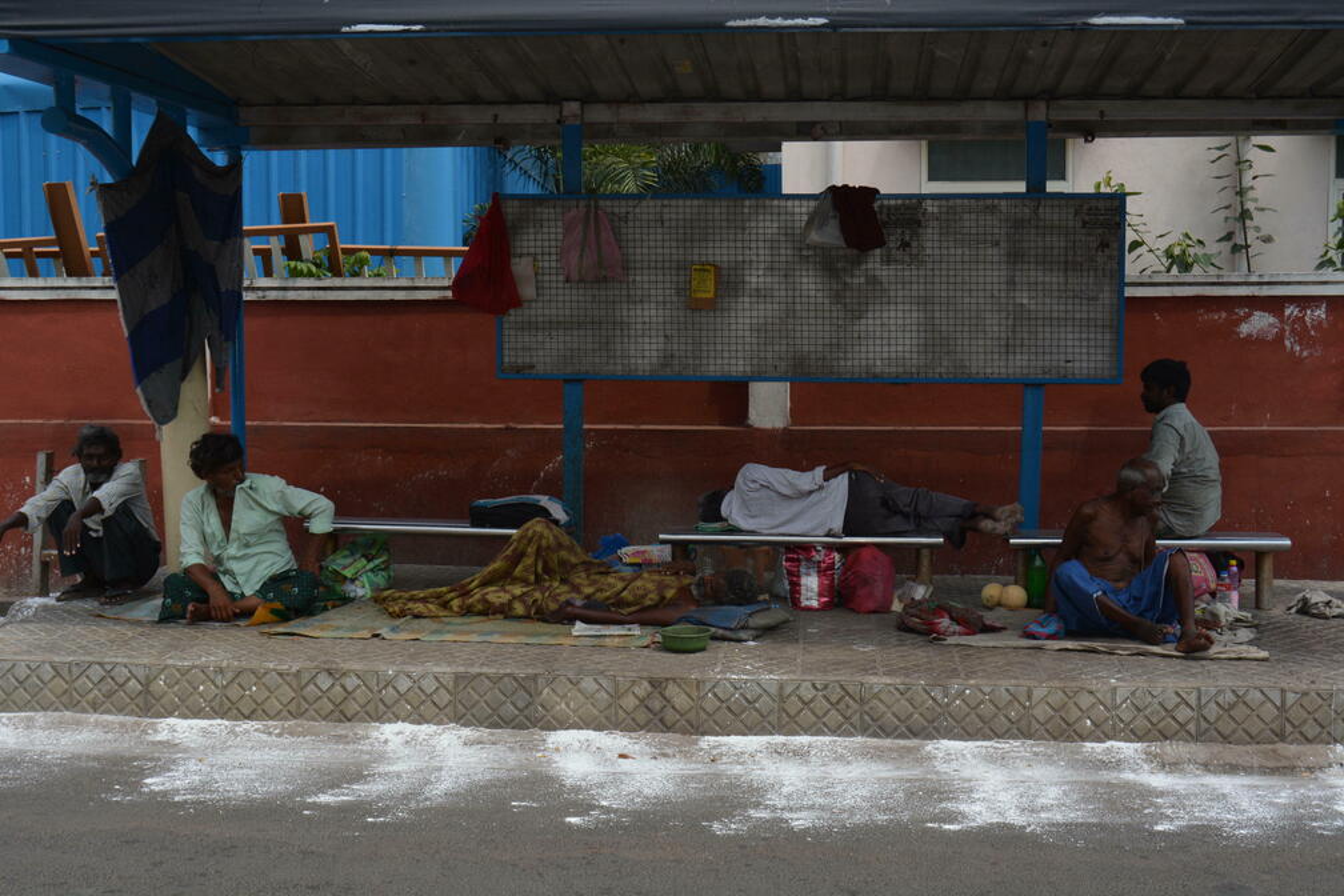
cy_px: 448
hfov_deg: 43.6
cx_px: 672
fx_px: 1680
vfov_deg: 29.9
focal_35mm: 45
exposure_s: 1/200
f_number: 6.3
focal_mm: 30
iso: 100
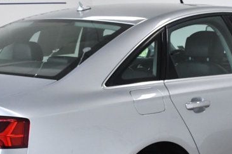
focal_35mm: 101
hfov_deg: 20.2
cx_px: 106
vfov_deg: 13.4
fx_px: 651
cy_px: 131
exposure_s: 1/400
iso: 2500
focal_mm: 24
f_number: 10
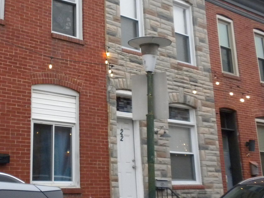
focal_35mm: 60
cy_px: 68
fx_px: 458
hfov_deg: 31.3
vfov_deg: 24.3
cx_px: 52
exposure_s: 1/264
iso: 400
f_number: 3.5
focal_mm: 6.6
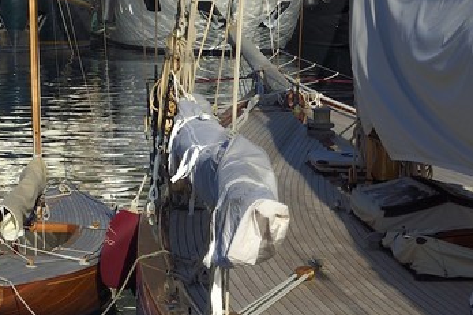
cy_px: -160
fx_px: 2180
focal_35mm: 166
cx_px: -195
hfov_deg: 11.9
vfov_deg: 8.1
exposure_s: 1/250
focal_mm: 36
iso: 200
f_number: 14
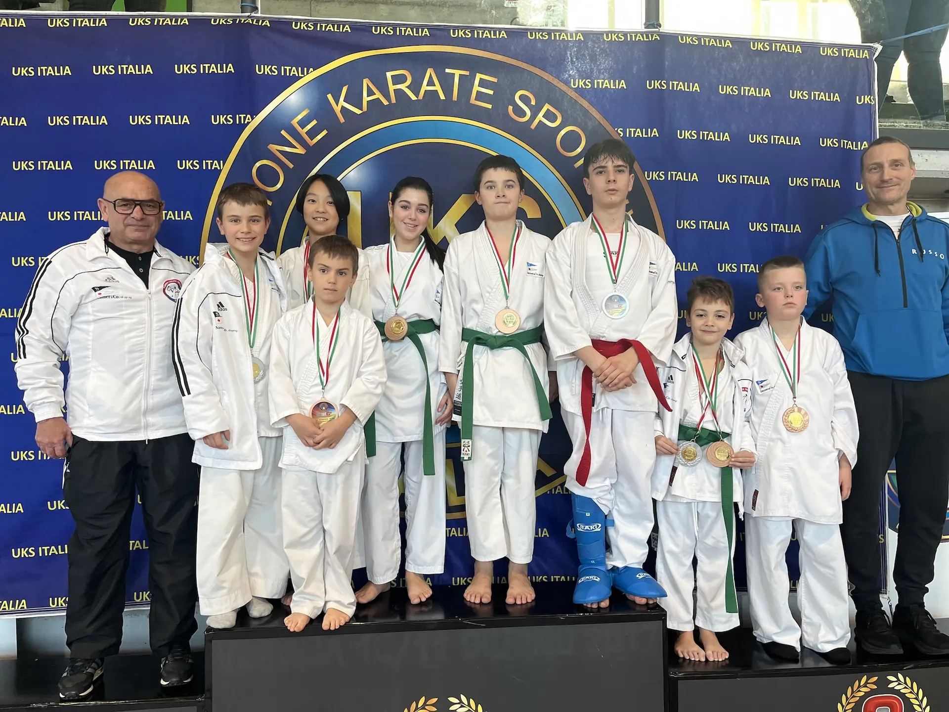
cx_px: 474
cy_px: 356
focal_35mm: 26
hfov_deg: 67.3
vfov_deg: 53.1
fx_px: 713
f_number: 1.6
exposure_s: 1/112
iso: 125
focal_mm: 5.1
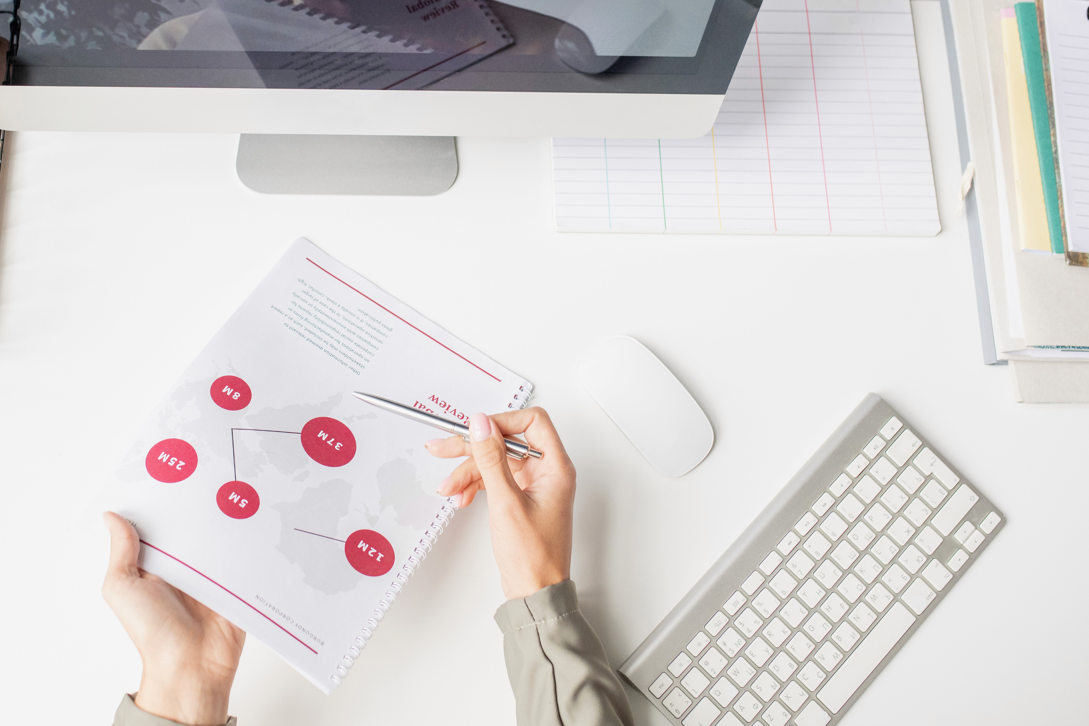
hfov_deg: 36.8
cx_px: 302
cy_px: 210
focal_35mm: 53
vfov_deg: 25.3
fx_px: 1603
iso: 800
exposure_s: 1/400
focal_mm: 35
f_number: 3.5
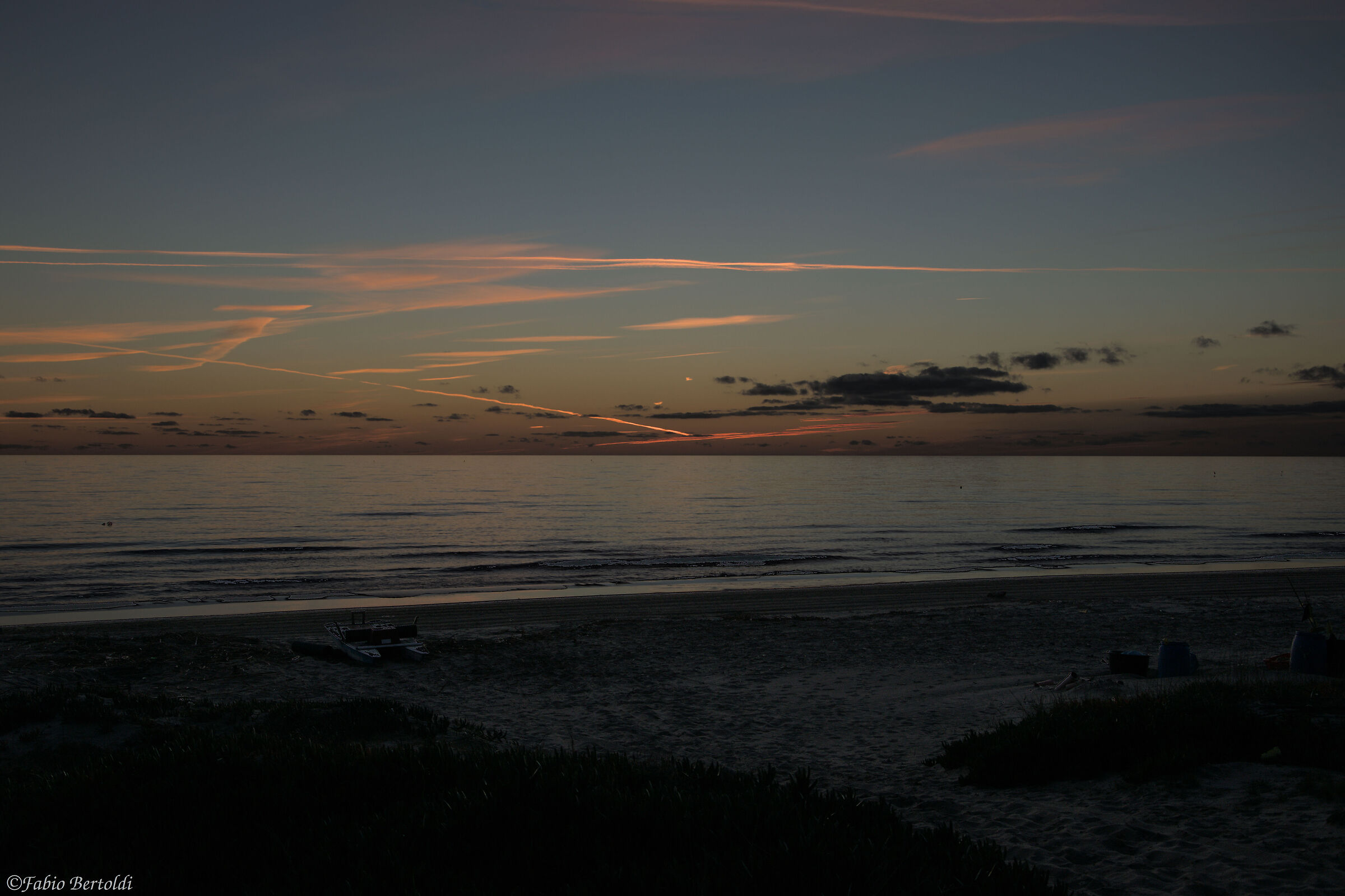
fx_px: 1793
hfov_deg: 41.1
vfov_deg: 28.1
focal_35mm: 48
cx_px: 672
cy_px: 448
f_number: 7.1
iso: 100
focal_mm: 32
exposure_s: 1/60
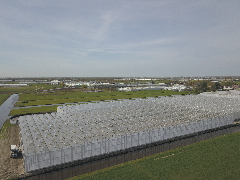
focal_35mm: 26
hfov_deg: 67.3
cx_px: 120
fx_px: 180
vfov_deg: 53.1
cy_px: 90
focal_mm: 4.73
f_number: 2.2
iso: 100
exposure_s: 1/2227
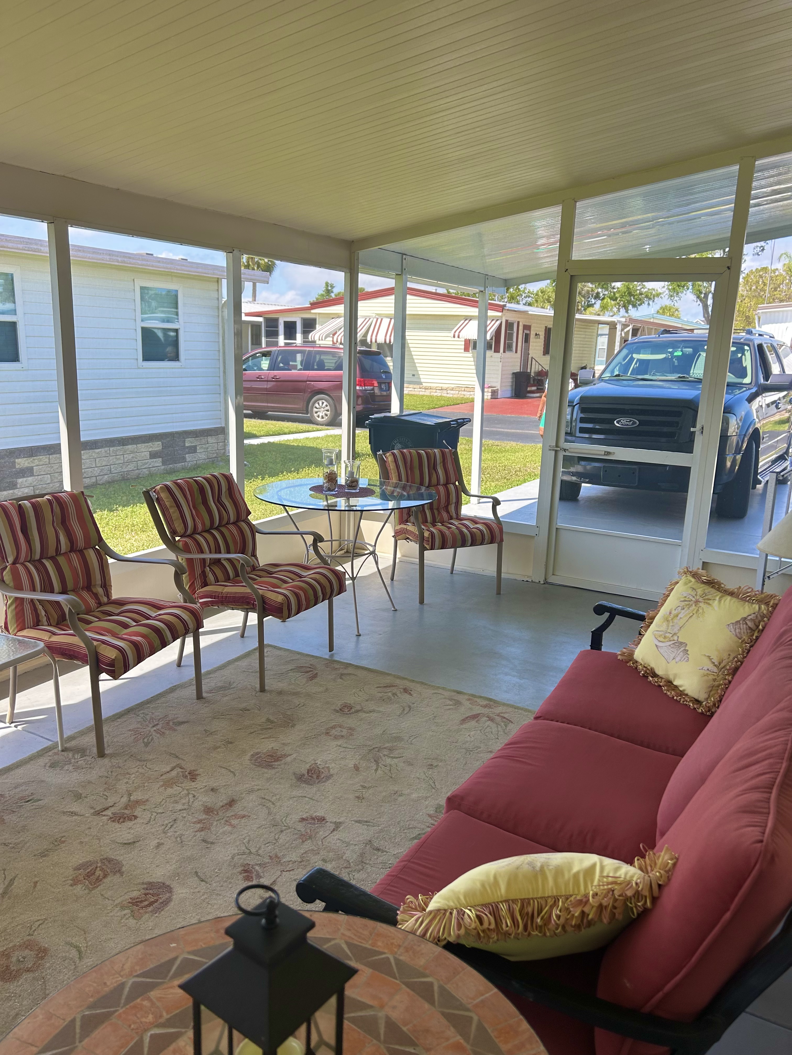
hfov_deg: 53.1
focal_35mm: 26
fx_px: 793
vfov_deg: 67.3
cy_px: 528
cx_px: 396
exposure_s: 1/528
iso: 50
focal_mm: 5.7
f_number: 1.5
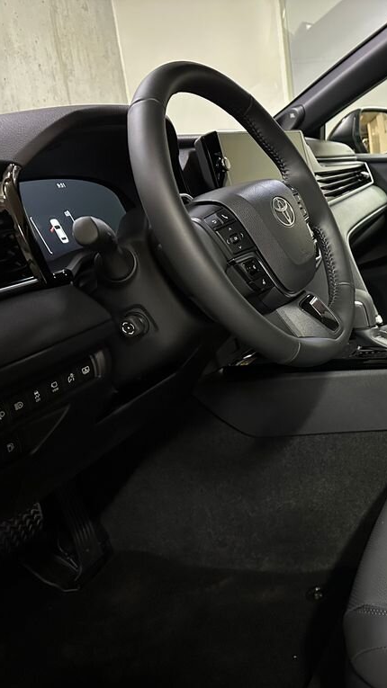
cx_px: 400
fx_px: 639
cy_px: 344
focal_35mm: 35
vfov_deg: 56.6
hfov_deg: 30.9
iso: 800
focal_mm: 6.86
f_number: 1.78
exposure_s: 1/25
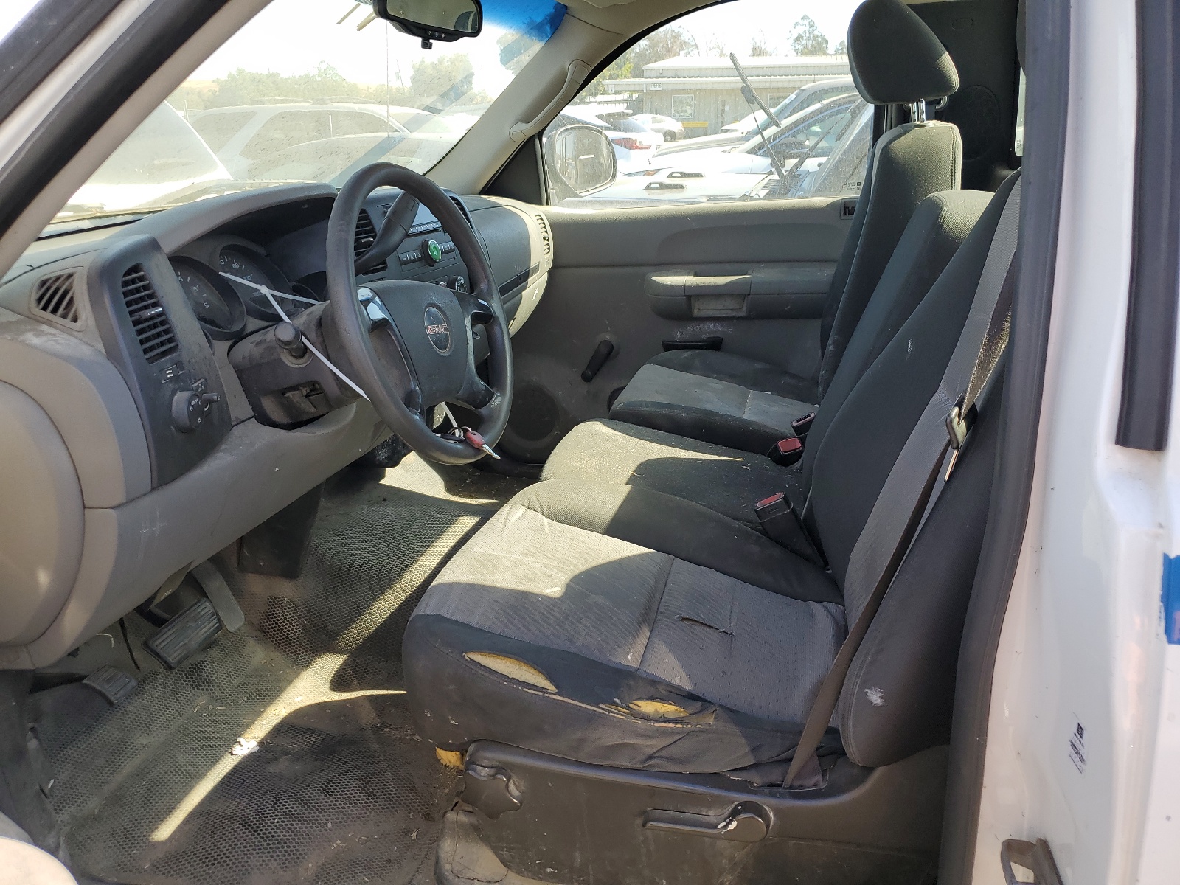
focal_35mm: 26
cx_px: 590
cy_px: 442
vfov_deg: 53.1
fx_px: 886
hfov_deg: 67.3
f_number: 1.5
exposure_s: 1/435
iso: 50
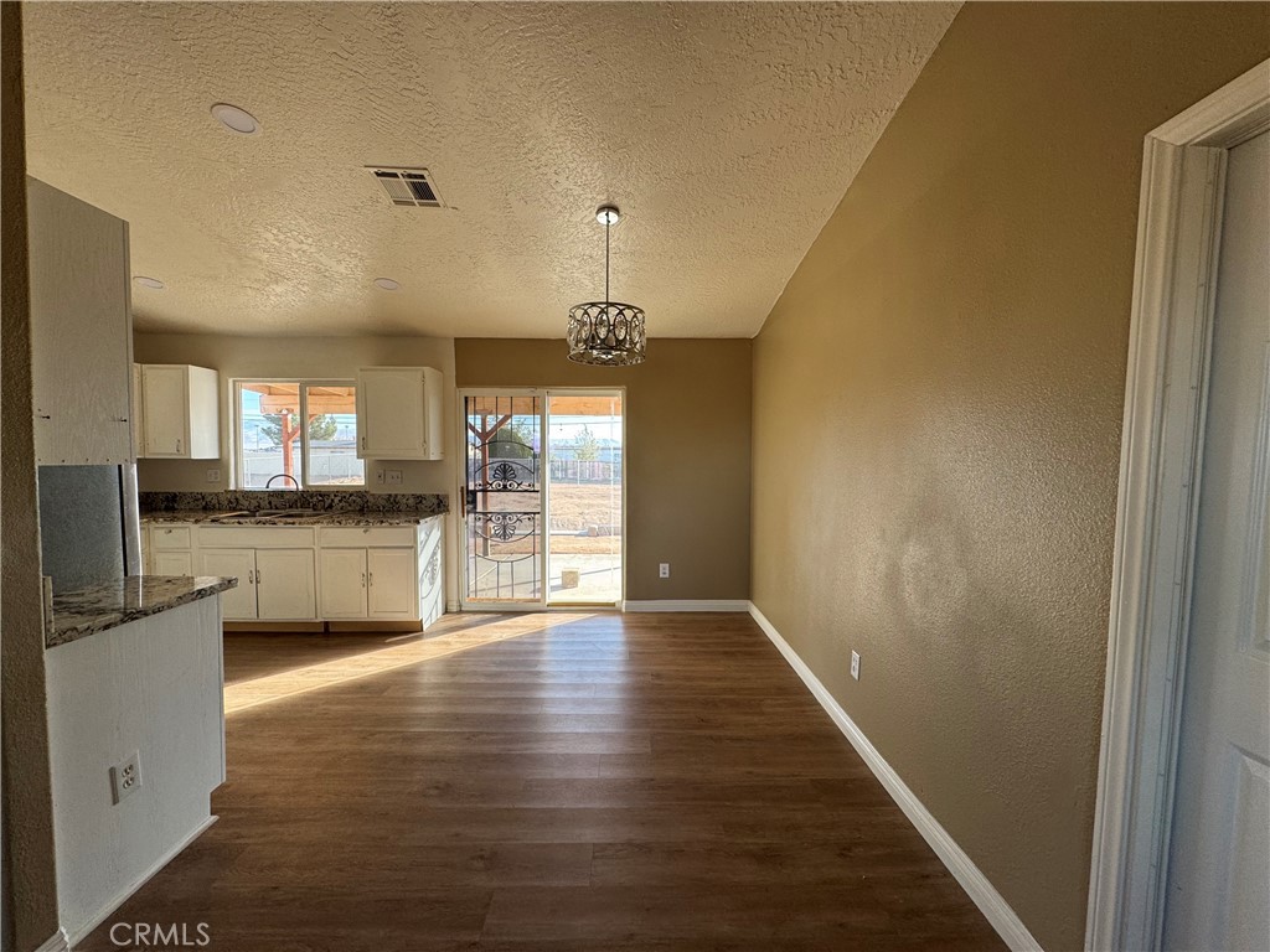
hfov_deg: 102.1
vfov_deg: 85.7
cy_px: 476
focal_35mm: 14
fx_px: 514
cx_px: 635
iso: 80
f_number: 2.2
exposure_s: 1/120
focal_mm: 2.22
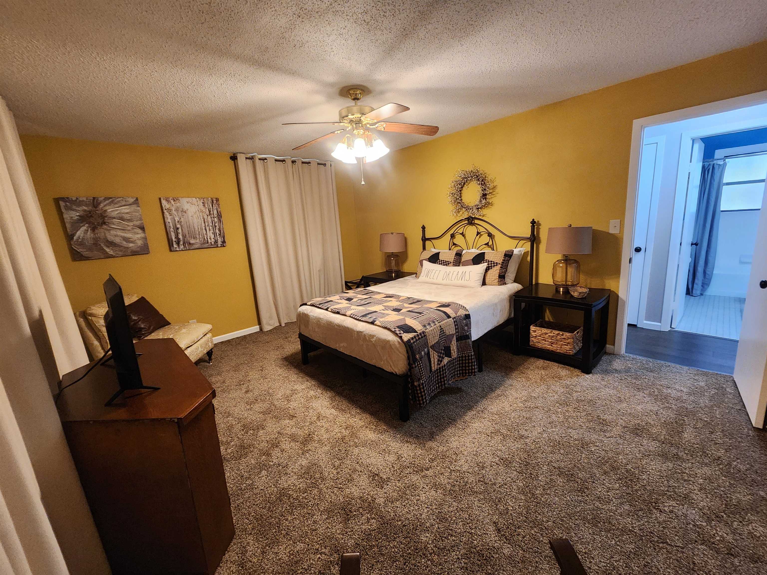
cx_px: 384
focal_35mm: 13
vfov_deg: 89.9
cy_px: 288
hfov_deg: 106.2
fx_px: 288
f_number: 2.2
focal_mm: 2.2
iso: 400
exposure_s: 1/40
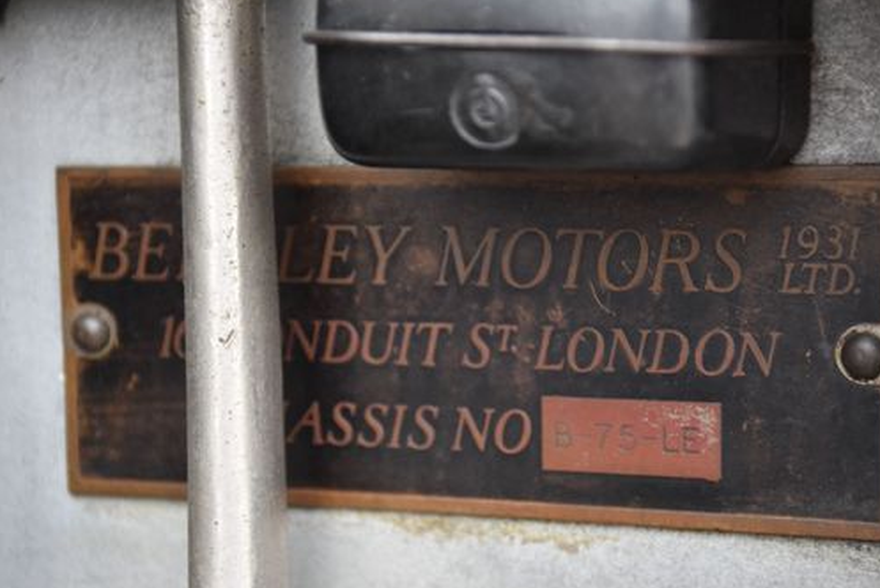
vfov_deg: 11.8
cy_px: 331
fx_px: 2837
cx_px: 506
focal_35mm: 116
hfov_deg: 17.6
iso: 800
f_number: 5.6
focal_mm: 60
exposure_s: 1/125
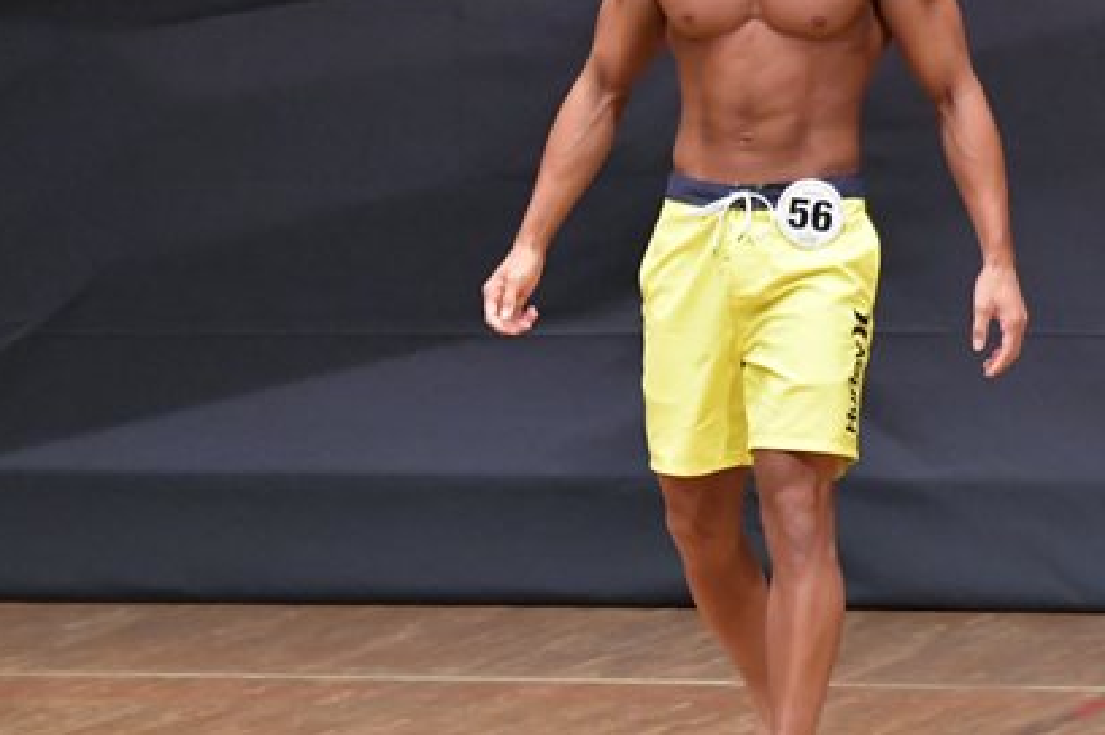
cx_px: 555
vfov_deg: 2.5
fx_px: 16561
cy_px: 238
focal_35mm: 540
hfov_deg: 3.8
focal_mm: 190
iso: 6400
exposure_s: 1/400
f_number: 5.6
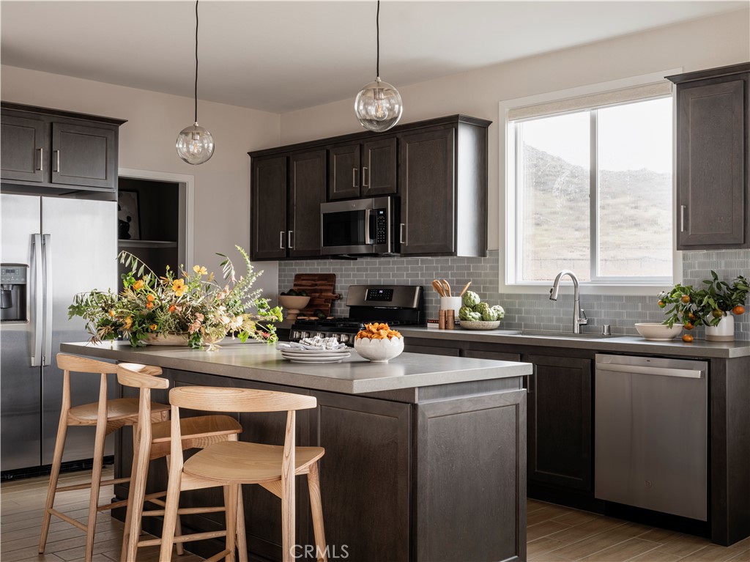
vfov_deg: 38.6
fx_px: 801
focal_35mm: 37
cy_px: 281
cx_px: 375
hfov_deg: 50.2
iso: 320
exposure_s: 1/40
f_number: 16
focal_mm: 47.3
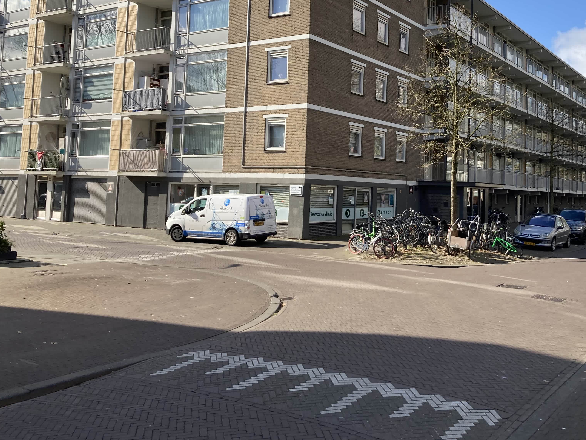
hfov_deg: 49.7
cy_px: 151
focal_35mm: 37
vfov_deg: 38.3
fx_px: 626
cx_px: 366
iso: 20
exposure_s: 1/1412
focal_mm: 4
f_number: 1.8
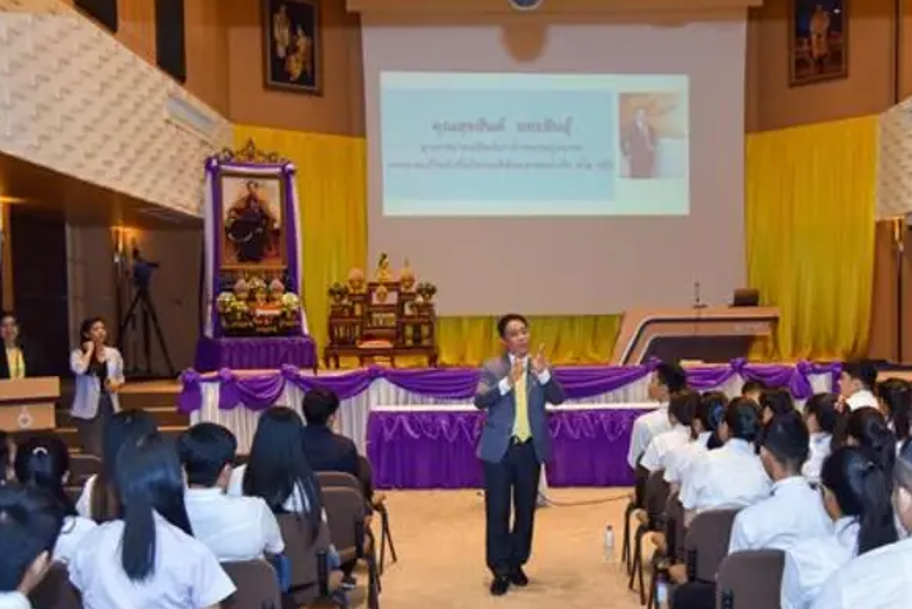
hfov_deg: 45.3
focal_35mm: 43
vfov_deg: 31.1
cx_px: 511
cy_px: 376
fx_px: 1090
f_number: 4
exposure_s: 1/200
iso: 800
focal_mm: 32
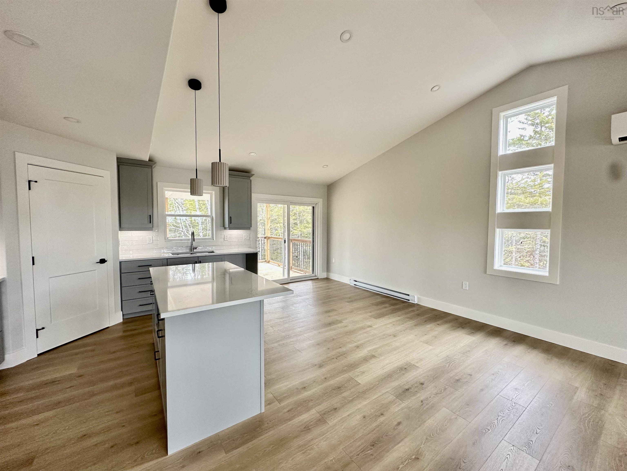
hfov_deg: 102.1
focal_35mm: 14
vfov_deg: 85.7
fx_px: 254
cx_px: 314
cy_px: 236
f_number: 2.2
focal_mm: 2.22
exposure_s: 1/99
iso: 200
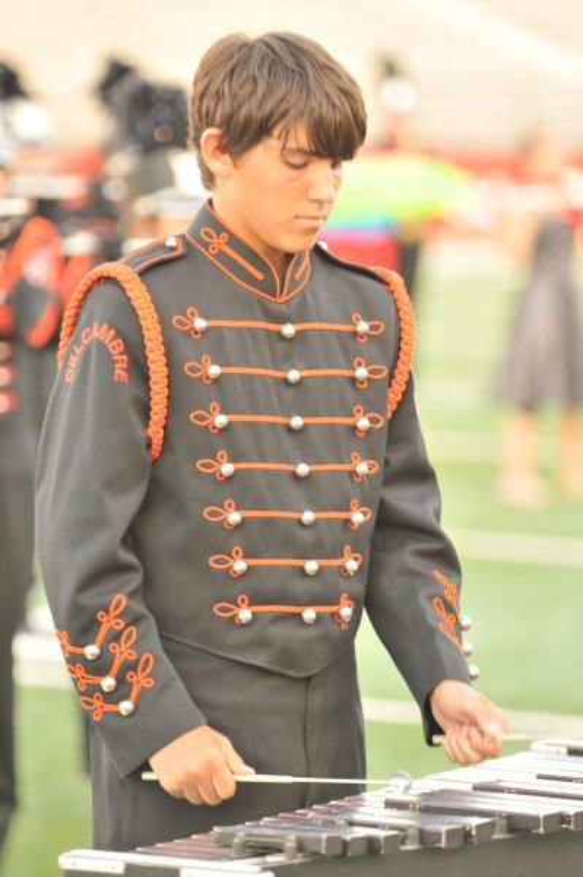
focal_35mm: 240
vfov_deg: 8.6
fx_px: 5840
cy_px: 438
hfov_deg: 5.7
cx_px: 292
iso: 200
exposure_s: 1/100
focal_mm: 160
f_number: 2.8
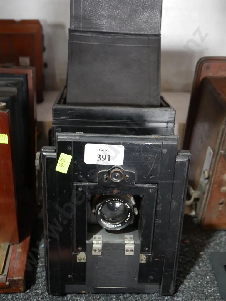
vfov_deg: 46.8
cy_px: 150
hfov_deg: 36.0
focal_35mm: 40
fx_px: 348
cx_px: 113
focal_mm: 20
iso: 1600
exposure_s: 1/60
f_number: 4.4
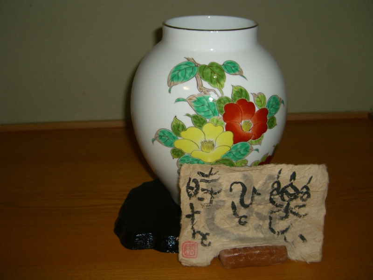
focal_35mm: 38
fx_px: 409
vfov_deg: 37.7
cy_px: 140
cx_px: 186
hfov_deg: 49.0
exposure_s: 1/60
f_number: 2.8
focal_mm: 7.9
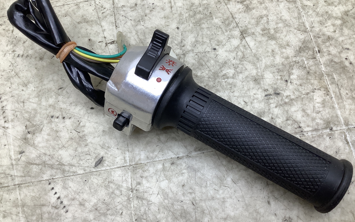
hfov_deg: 58.1
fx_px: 319
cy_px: 107
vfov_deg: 38.3
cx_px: 178
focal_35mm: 33
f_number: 2.4
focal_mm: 3.3
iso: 64
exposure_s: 1/120
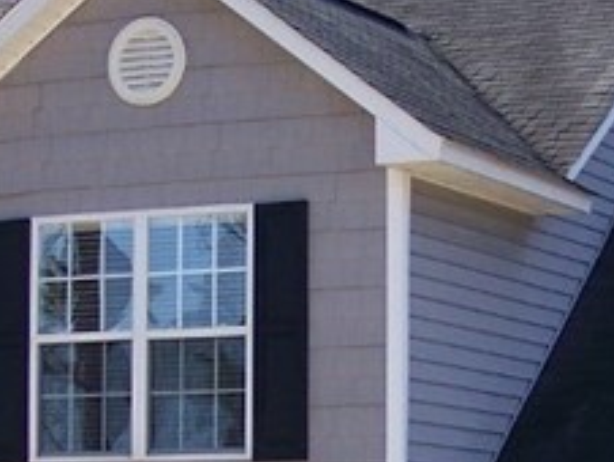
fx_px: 2894
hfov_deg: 12.1
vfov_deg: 9.1
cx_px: 367
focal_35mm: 163
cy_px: 476
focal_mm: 5.85
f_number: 2.8
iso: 64
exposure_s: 1/400
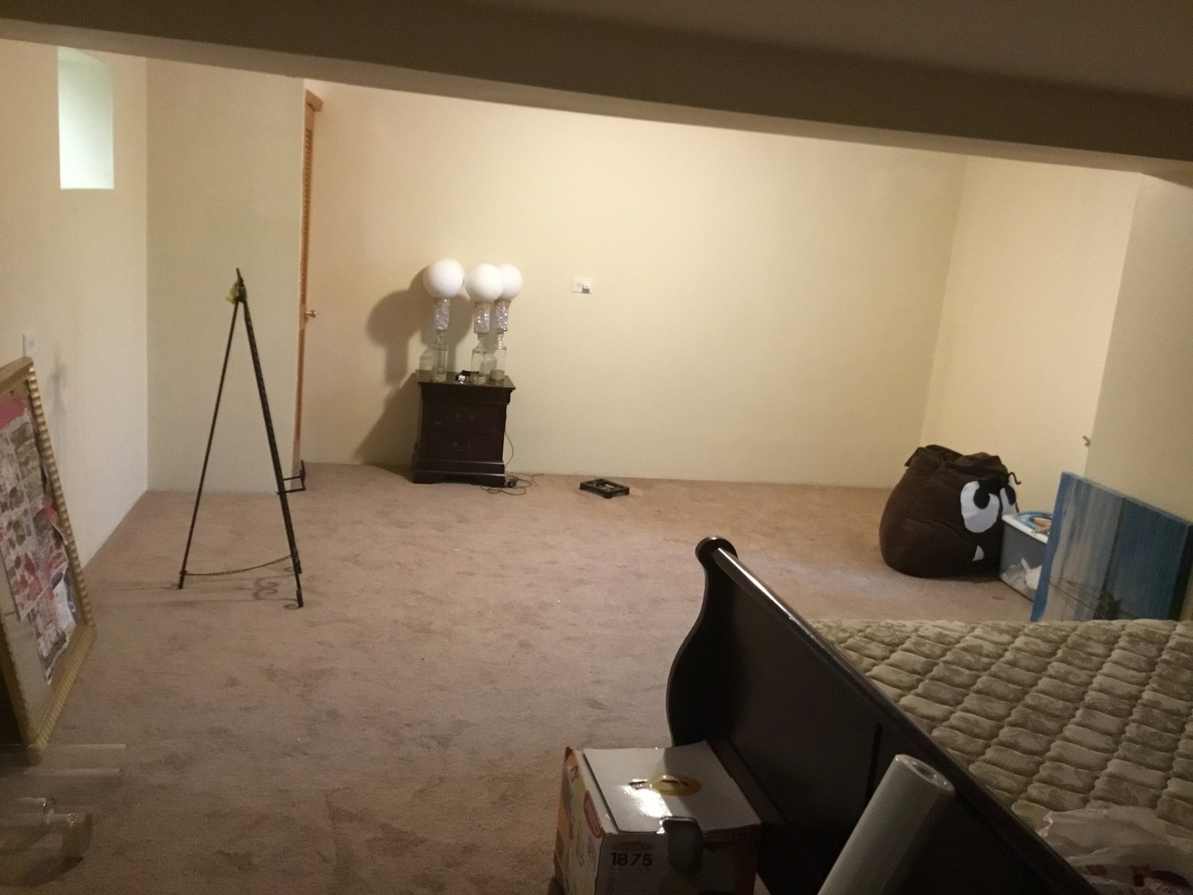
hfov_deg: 58.4
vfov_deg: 45.4
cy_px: 448
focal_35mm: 31
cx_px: 596
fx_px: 1068
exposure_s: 1/15
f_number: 2.4
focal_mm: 3.3
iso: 200
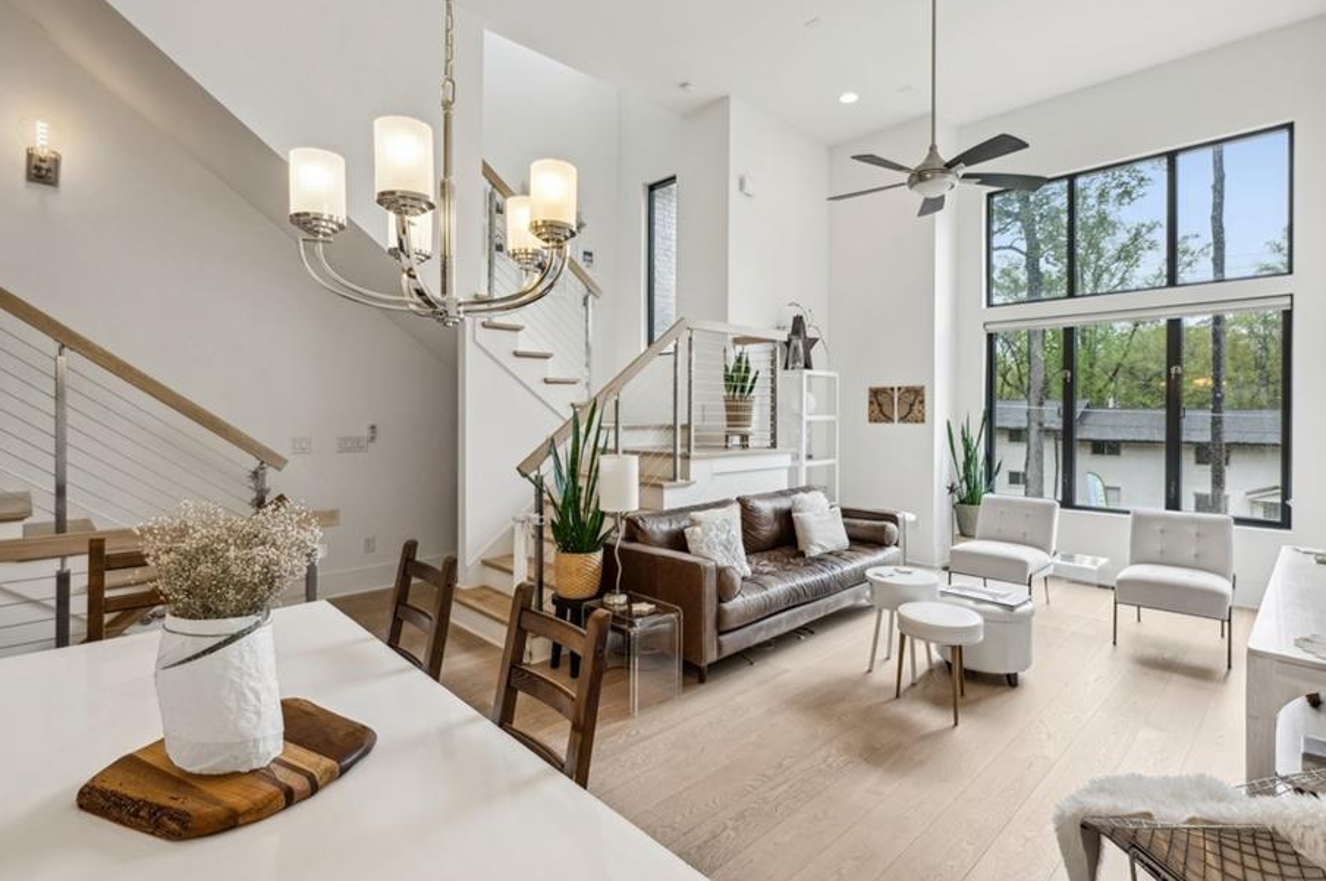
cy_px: 408
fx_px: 646
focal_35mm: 18
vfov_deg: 68.5
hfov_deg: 91.4
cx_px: 697
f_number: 8
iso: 800
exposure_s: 1/100
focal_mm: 15.5
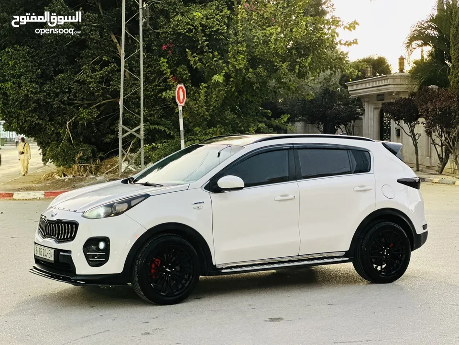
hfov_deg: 25.3
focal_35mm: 77
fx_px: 1021
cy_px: 172
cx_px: 230
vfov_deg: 19.1
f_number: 2.8
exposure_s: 1/14
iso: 500
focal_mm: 9
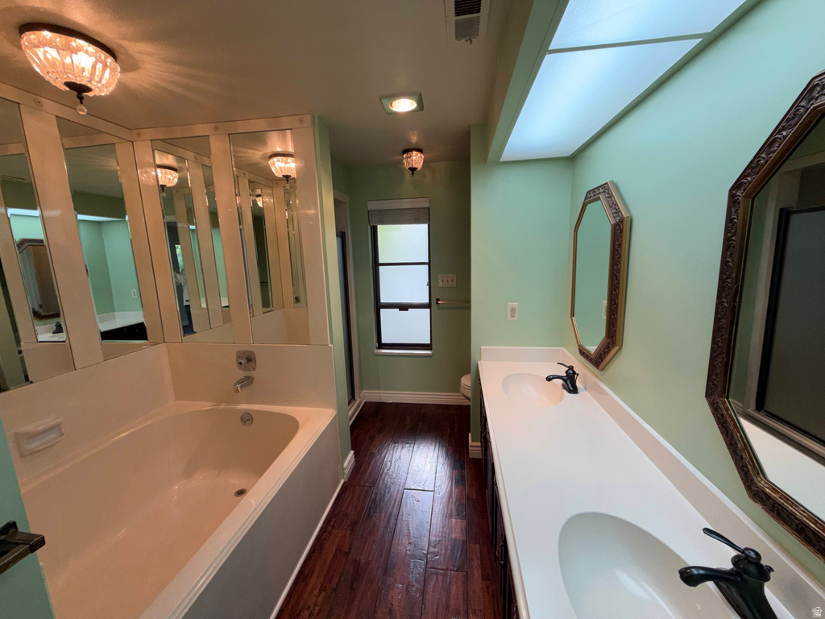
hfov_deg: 102.1
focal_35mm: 14
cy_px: 310
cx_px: 412
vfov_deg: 85.7
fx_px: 334
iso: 64
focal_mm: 2.22
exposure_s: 1/120
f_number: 2.2
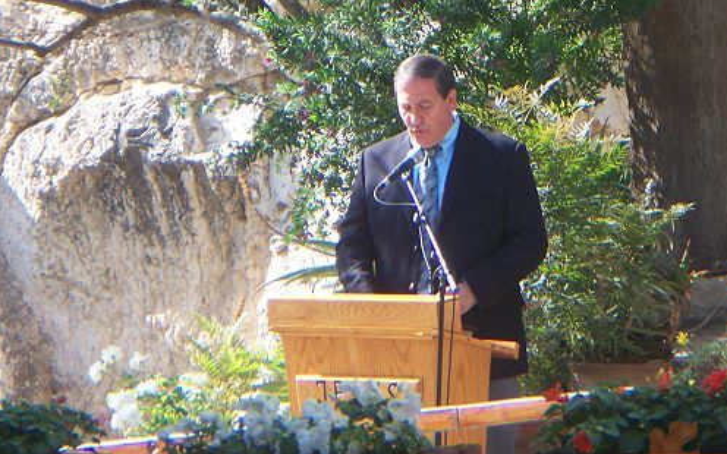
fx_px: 3705
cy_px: 228
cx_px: 365
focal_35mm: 187
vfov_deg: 7.0
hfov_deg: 11.2
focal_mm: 37.7
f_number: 5.1
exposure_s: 1/80
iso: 80
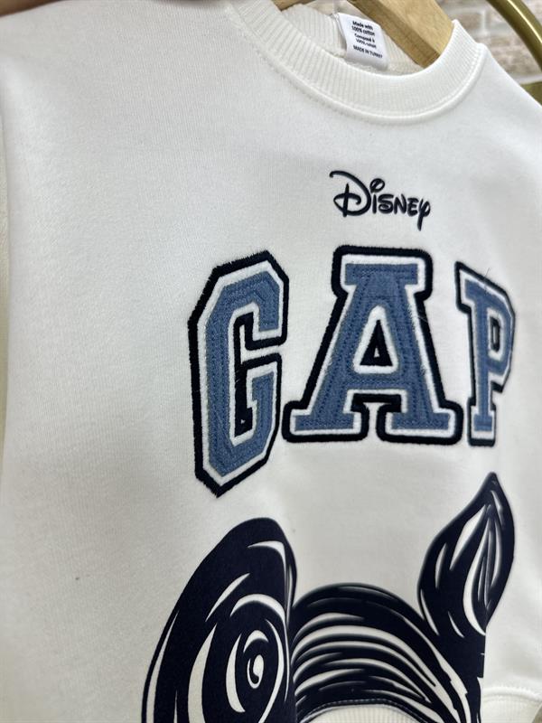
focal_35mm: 24
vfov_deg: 71.6
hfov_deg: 56.8
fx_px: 501
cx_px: 271
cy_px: 362
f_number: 1.78
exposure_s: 1/100
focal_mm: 6.86
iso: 64
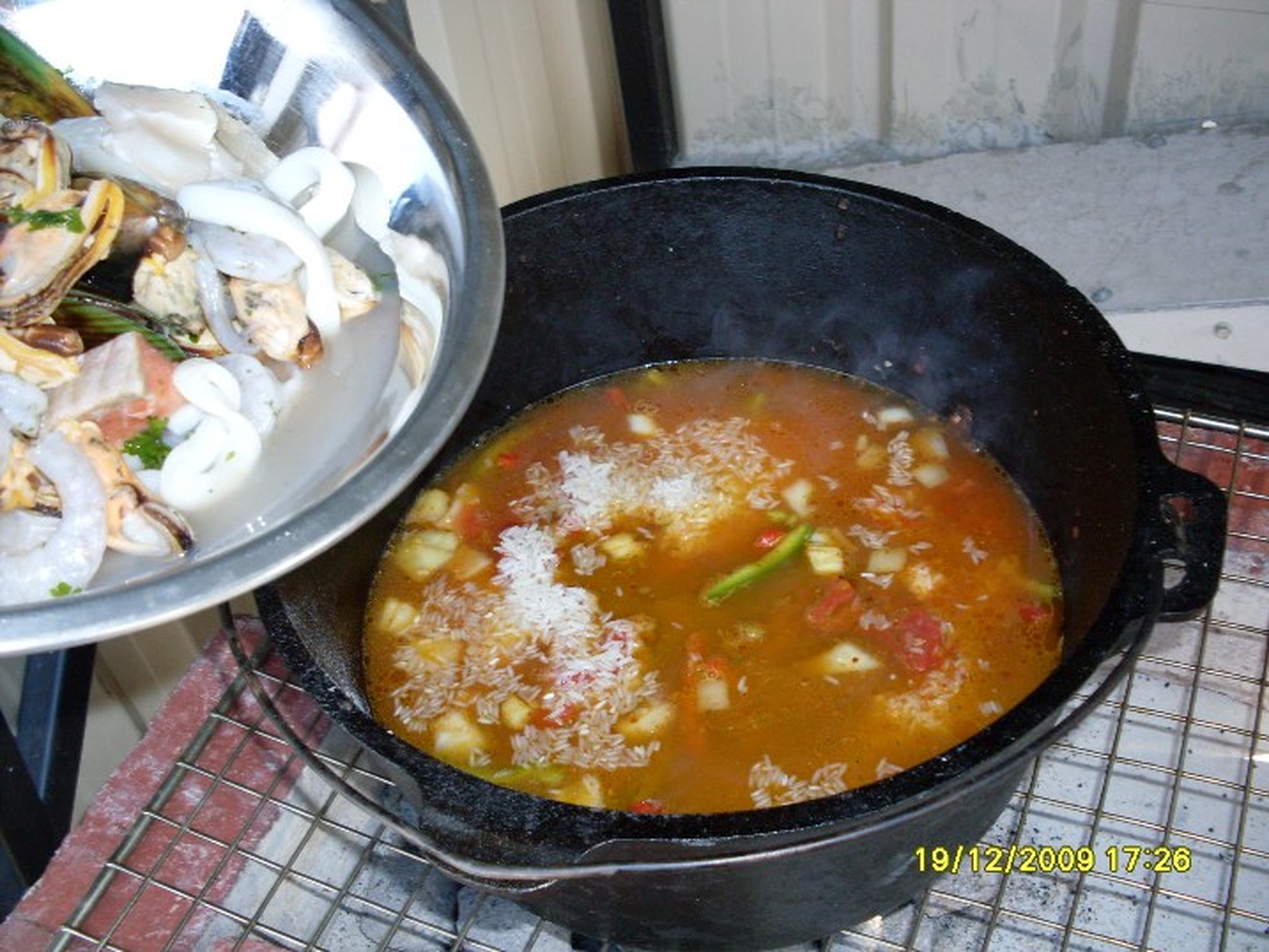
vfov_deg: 37.7
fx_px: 1393
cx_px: 634
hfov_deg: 49.0
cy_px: 476
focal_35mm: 38
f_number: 2.8
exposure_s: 1/45
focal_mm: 6.3
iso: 100
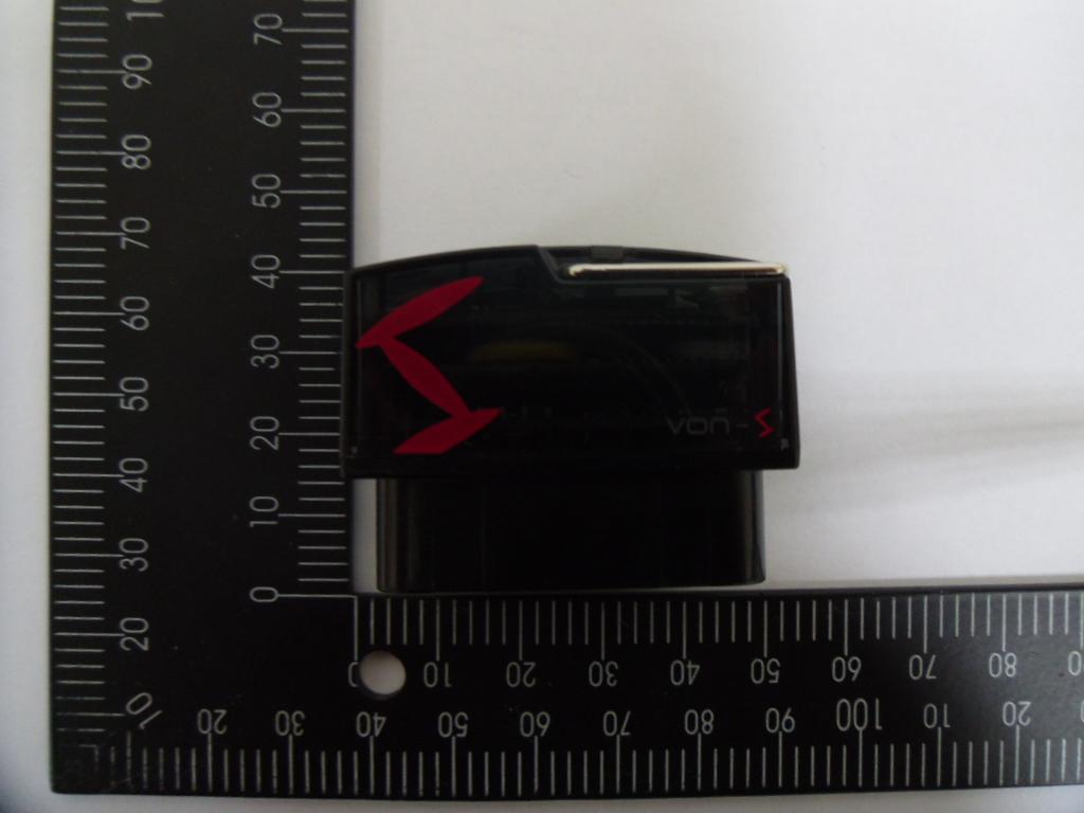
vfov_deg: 45.4
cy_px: 406
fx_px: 971
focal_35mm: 31
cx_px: 542
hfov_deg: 58.4
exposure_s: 1/22
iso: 200
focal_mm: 5.6
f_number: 3.3
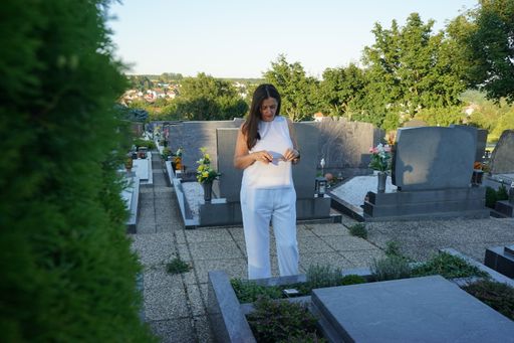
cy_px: 172
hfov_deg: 65.5
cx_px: 257
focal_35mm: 28
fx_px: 400
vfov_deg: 46.4
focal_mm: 28
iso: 100
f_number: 6.3
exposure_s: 1/100
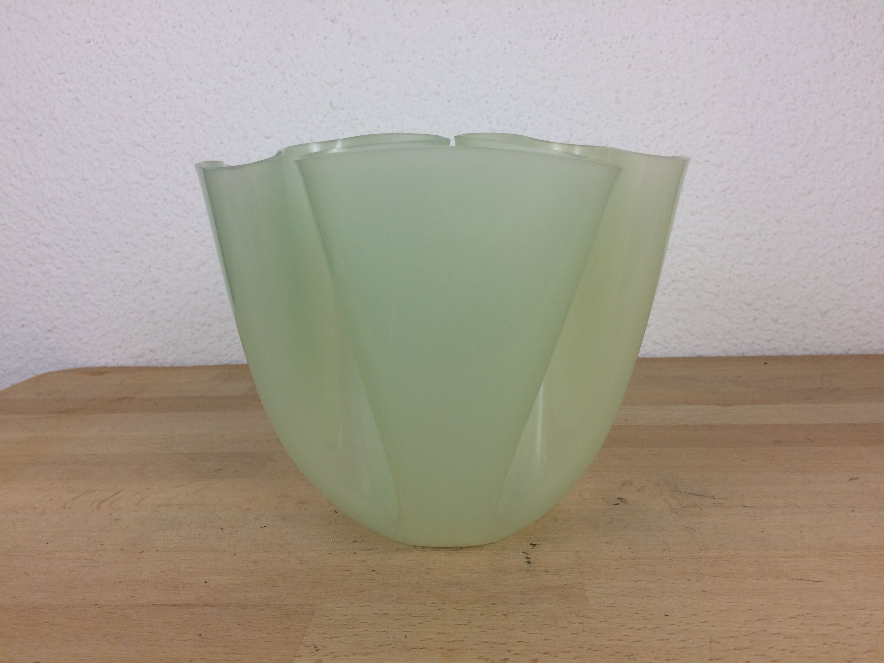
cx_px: 442
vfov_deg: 48.2
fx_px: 741
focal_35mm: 29
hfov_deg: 61.7
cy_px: 332
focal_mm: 4.15
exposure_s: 1/100
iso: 40
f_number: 2.2
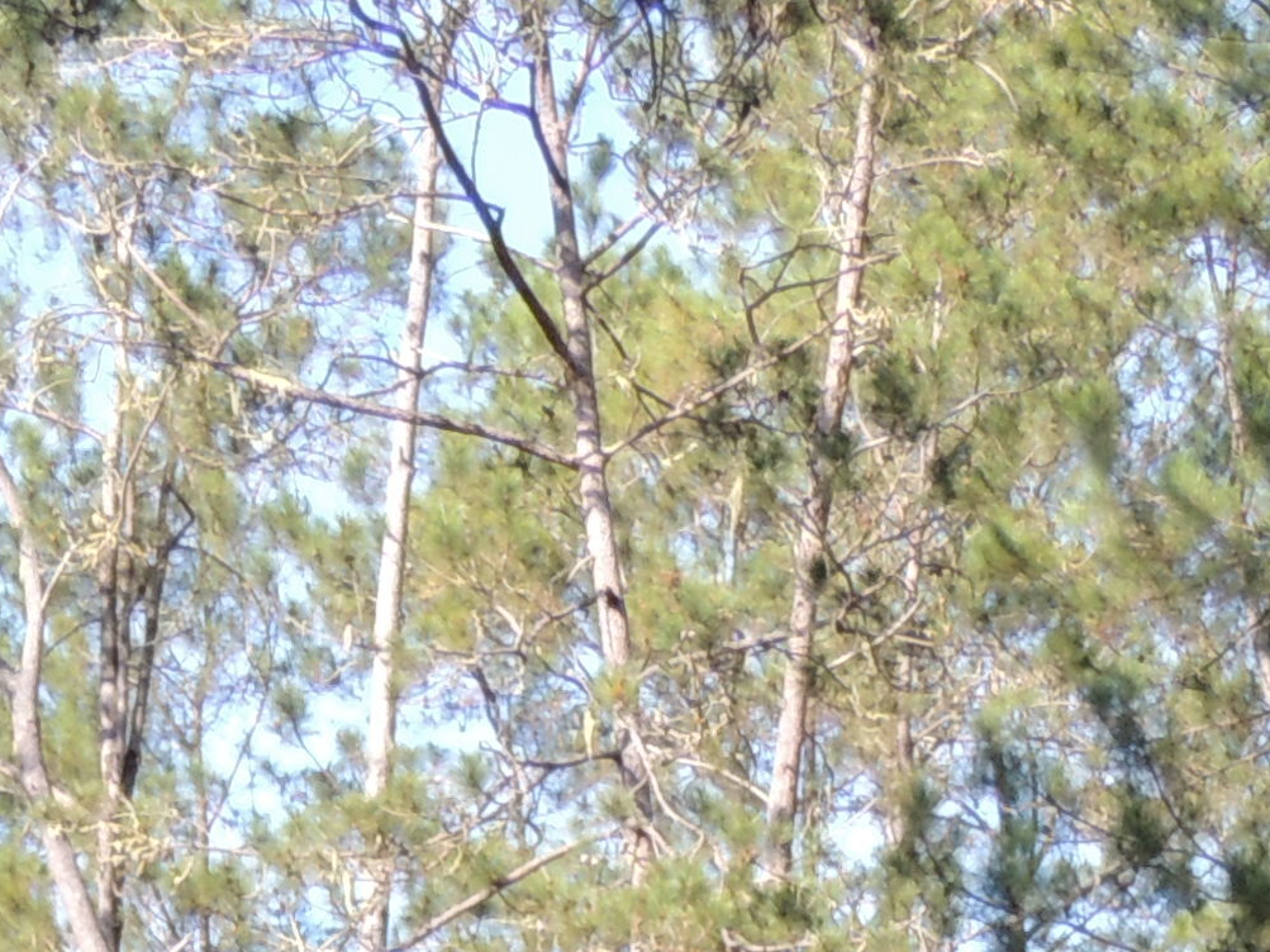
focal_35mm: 216
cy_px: 2167
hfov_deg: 9.1
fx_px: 7924
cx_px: 325
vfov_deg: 6.6
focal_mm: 8.3
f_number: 3.5
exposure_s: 1/200
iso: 100
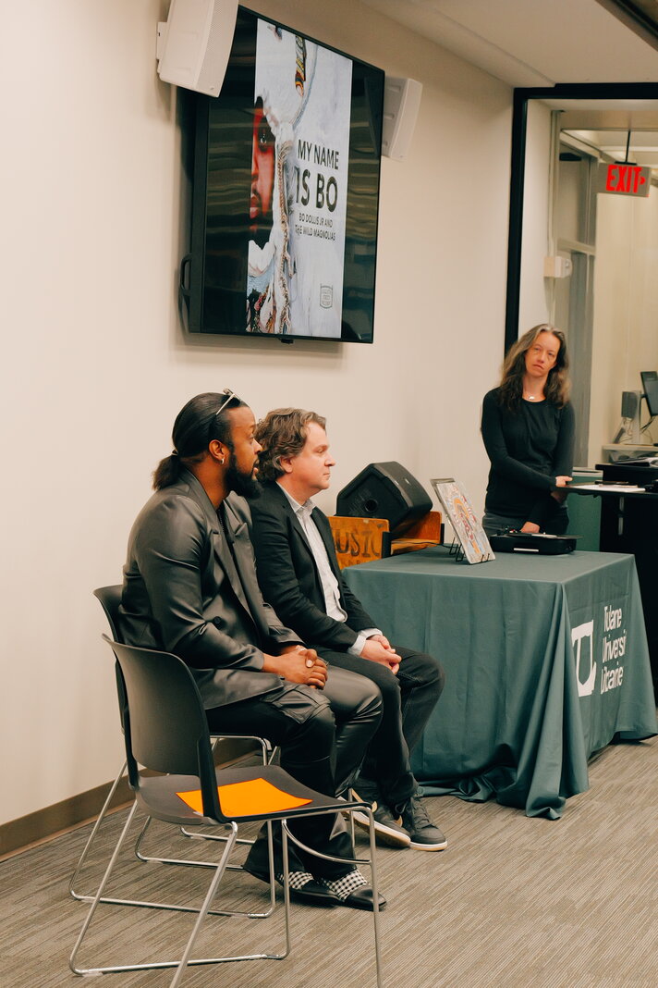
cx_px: 329
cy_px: 494
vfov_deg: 24.2
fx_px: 2303
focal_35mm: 84
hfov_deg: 16.3
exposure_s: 1/125
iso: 4000
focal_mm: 60
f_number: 8
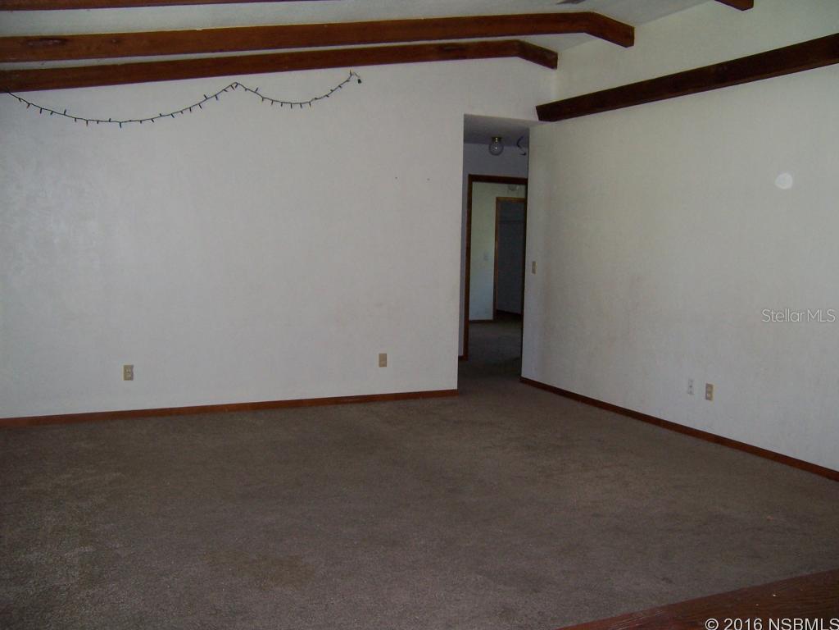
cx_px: 420
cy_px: 315
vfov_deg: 42.9
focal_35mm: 33
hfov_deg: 55.4
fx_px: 800
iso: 140
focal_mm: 5.5
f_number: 2.8
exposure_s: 1/60
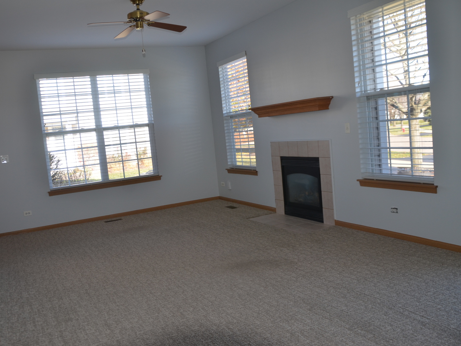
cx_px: 198
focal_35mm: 35
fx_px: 460
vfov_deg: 41.2
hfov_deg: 53.0
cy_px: 174
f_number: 3.8
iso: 200
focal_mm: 21
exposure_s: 1/125
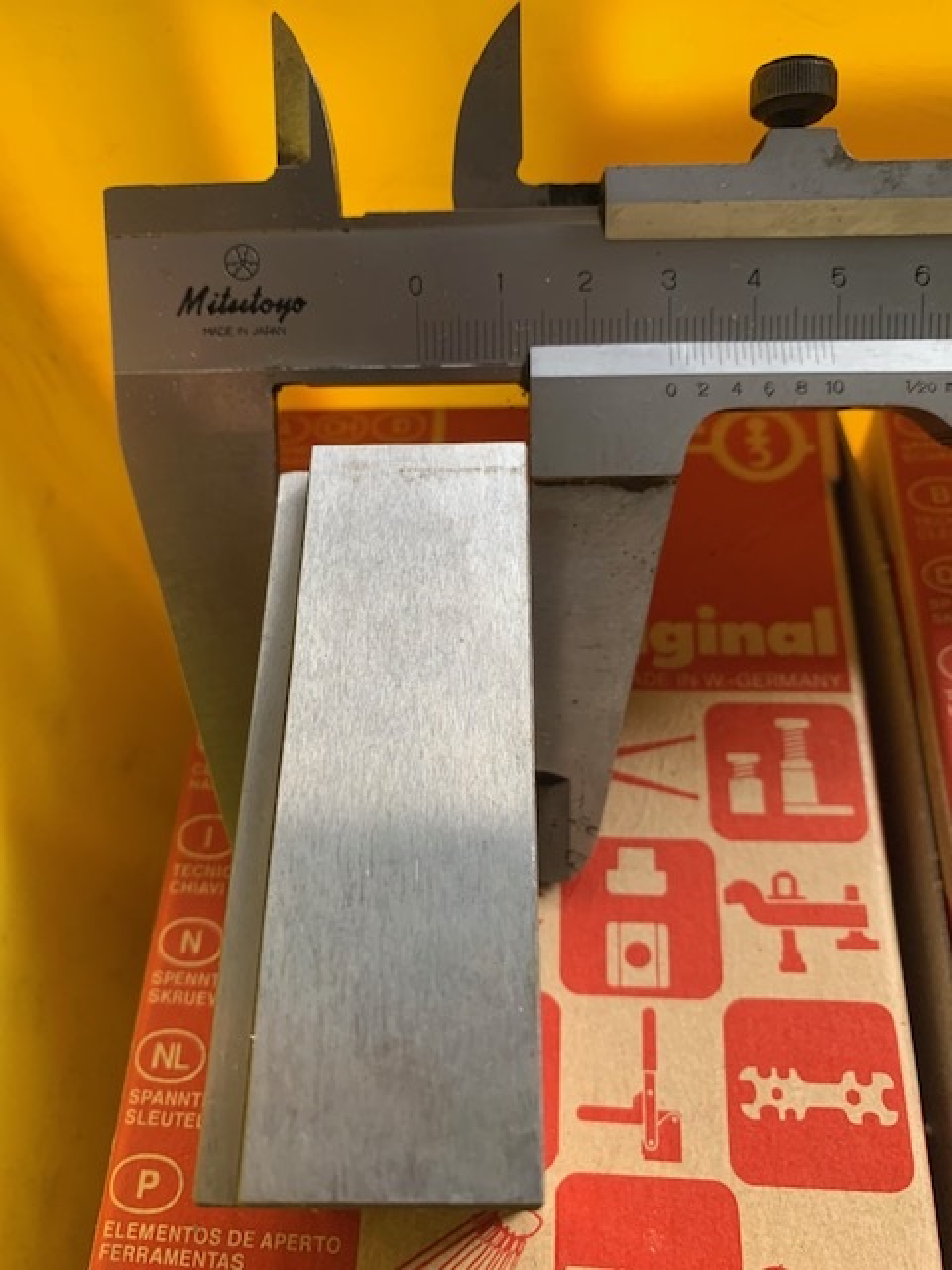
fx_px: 953
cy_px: 635
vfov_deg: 67.3
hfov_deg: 53.1
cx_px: 476
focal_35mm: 26
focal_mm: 4.25
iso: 100
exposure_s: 1/82
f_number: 1.8
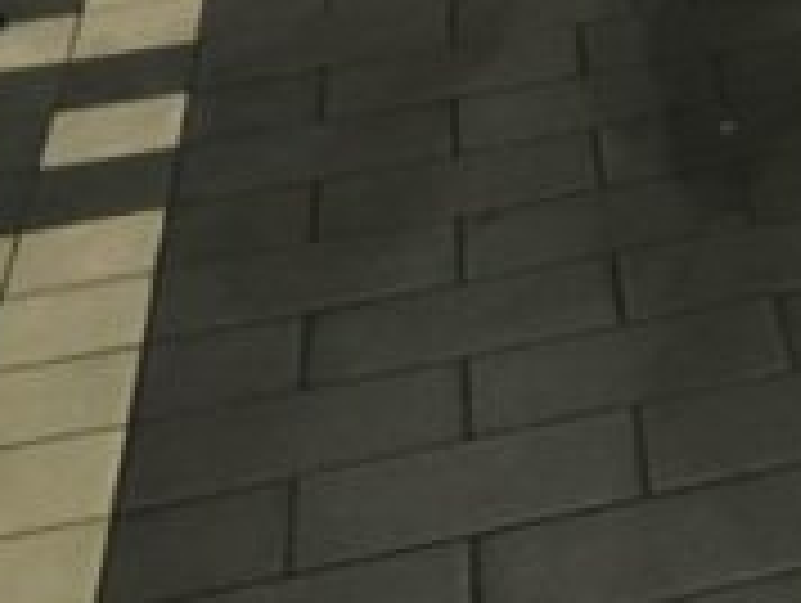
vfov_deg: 13.6
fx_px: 2410
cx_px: 1296
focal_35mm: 104
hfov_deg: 16.7
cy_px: -225
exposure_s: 1/30
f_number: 2.2
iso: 125
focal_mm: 4.15
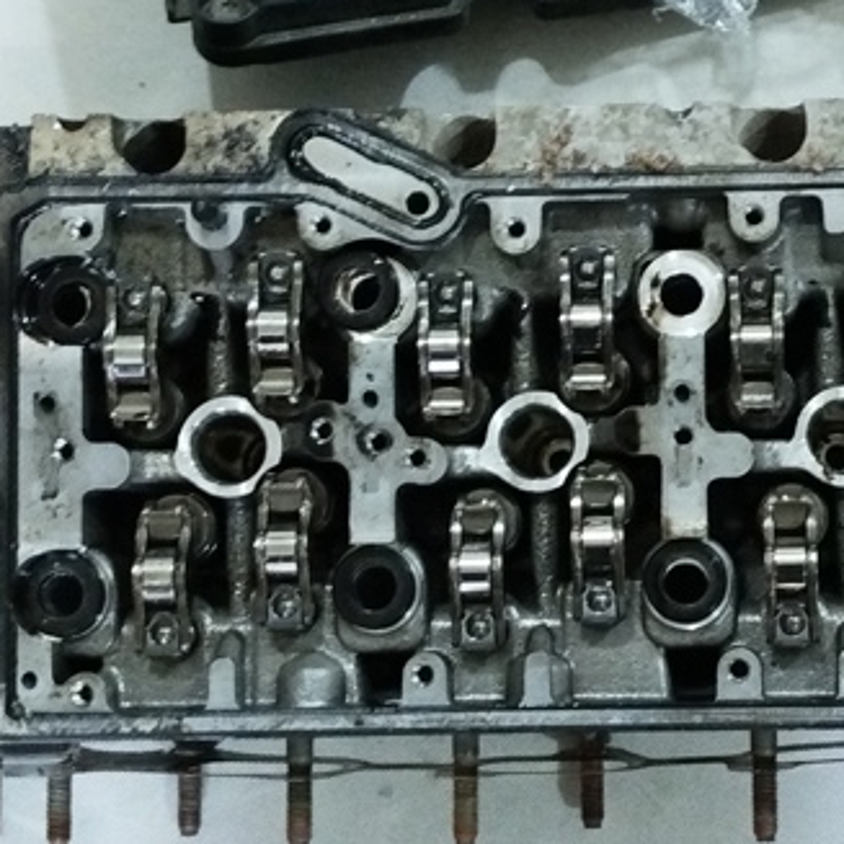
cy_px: 436
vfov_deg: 20.9
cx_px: 684
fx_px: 2290
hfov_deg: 20.6
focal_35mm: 83
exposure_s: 1/17
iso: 640
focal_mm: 5.31
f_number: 1.7
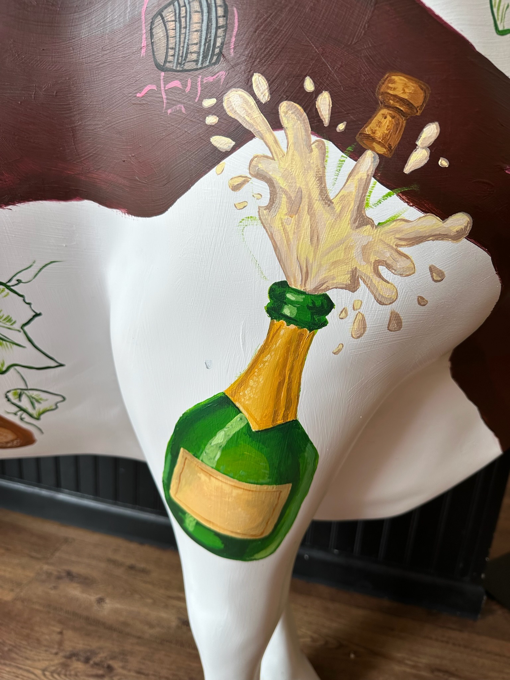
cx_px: 255
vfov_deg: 71.6
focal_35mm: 24
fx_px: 471
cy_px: 340
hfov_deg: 56.8
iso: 64
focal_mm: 6.86
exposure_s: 1/120
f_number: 1.78
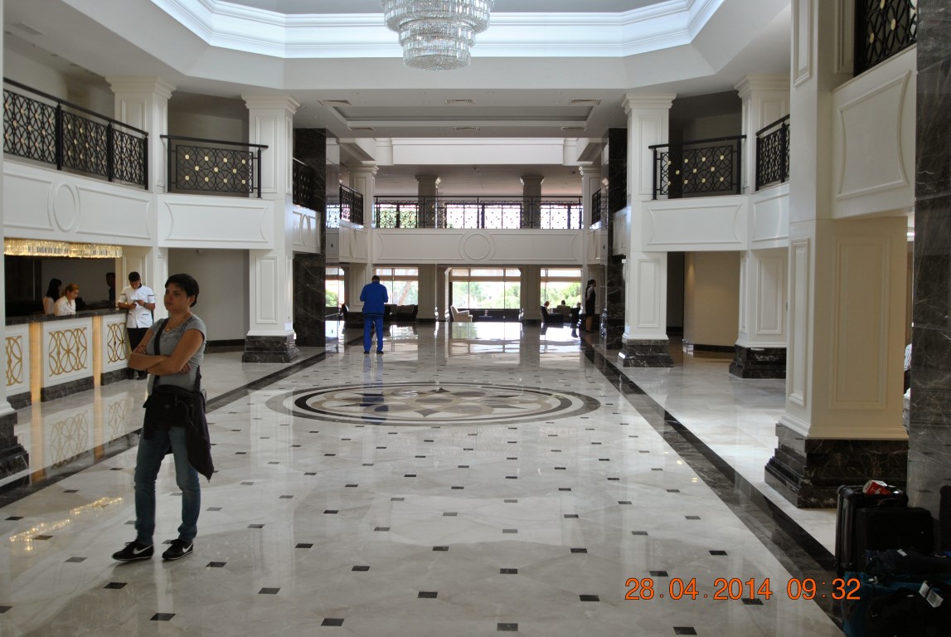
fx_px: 952
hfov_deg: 53.1
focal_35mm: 36
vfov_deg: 37.0
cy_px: 318
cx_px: 476
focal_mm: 24
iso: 200
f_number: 4.5
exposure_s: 1/80
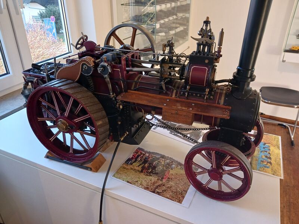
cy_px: 112
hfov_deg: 65.3
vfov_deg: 51.4
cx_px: 150
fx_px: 233
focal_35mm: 27
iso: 200
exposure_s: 1/50
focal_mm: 4
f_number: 1.8
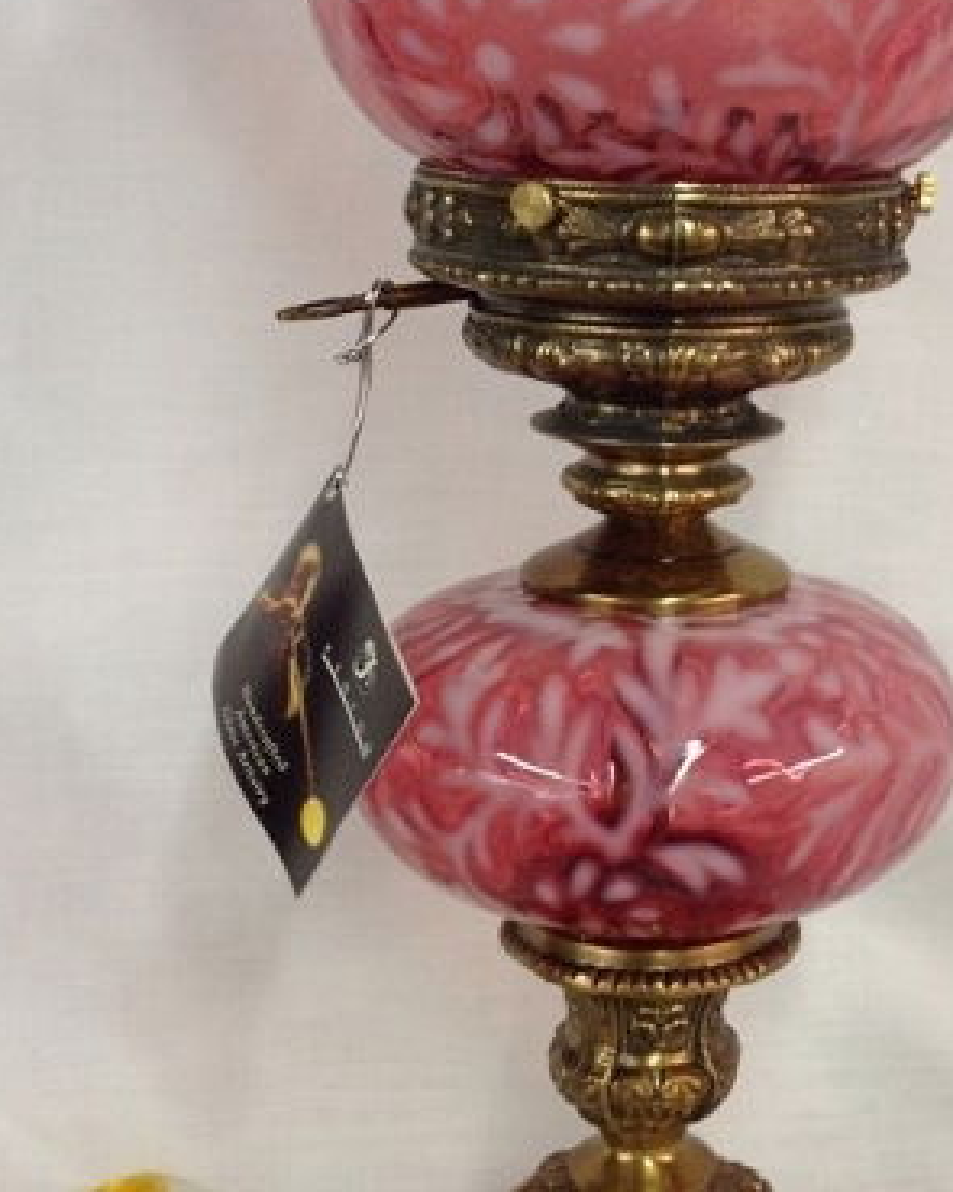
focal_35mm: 74
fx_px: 2610
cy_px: 391
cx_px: 791
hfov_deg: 20.4
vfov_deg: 25.6
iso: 64
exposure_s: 1/15
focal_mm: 4.28
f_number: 2.4
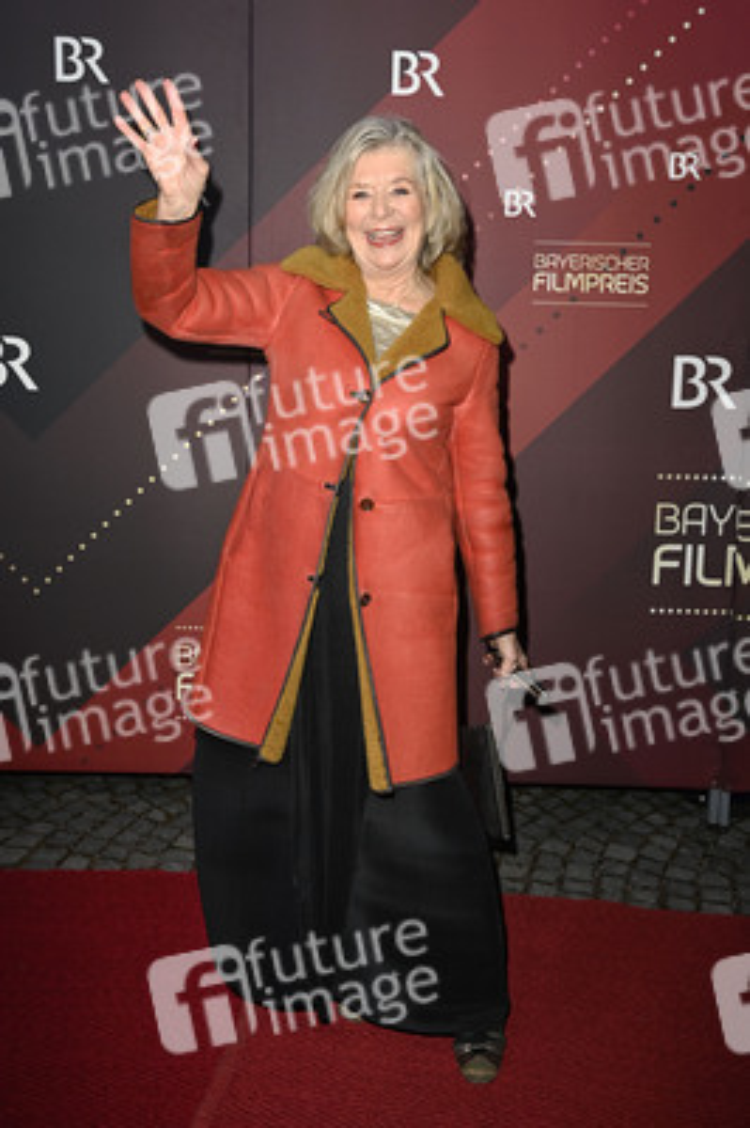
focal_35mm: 34
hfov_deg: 38.8
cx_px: 375
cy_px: 564
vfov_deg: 55.8
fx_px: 1064
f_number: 5.6
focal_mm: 34
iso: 800
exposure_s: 1/160
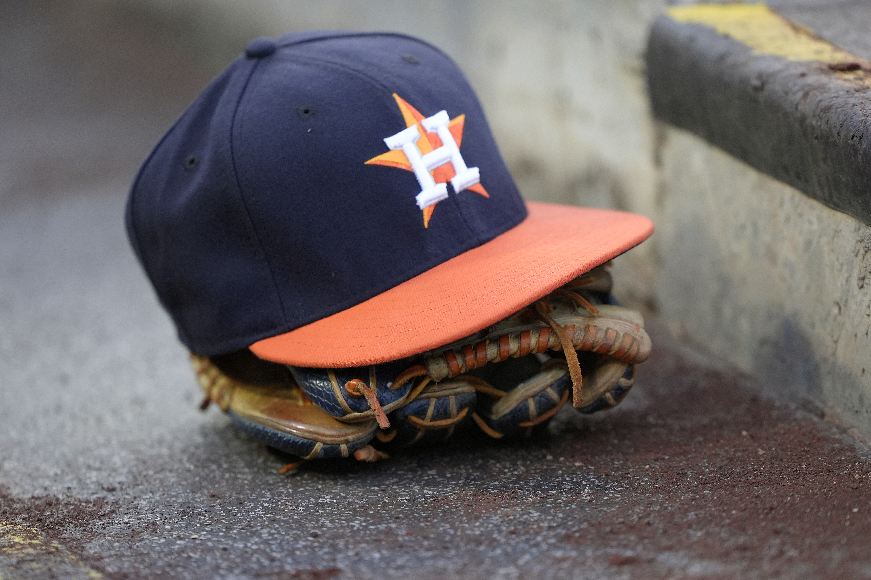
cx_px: 436
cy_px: 290
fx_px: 9676
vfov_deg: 3.4
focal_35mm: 400
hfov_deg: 5.2
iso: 2000
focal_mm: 400
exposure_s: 1/2000
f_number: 2.8
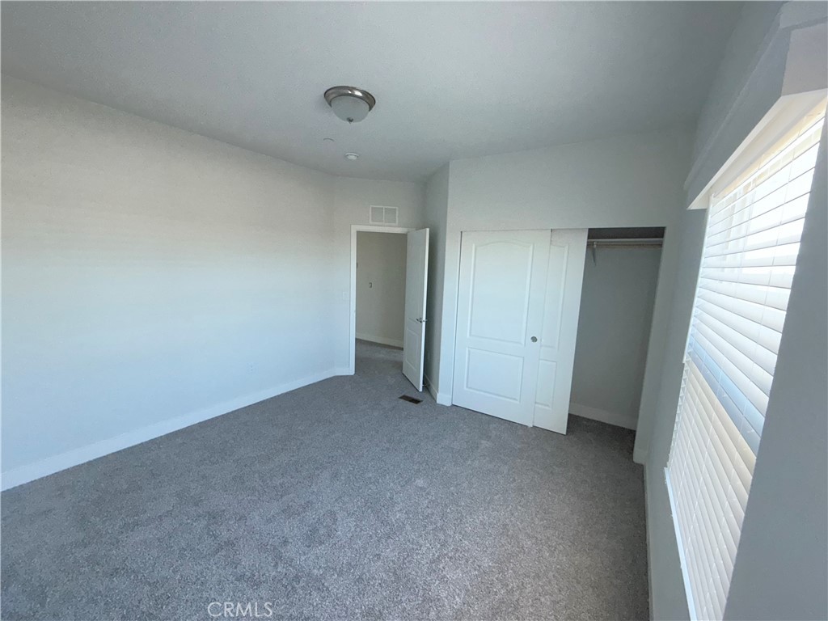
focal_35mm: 14
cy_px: 310
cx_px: 414
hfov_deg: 102.1
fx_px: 335
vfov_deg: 85.7
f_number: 2.2
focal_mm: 2.22
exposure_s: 1/121
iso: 640
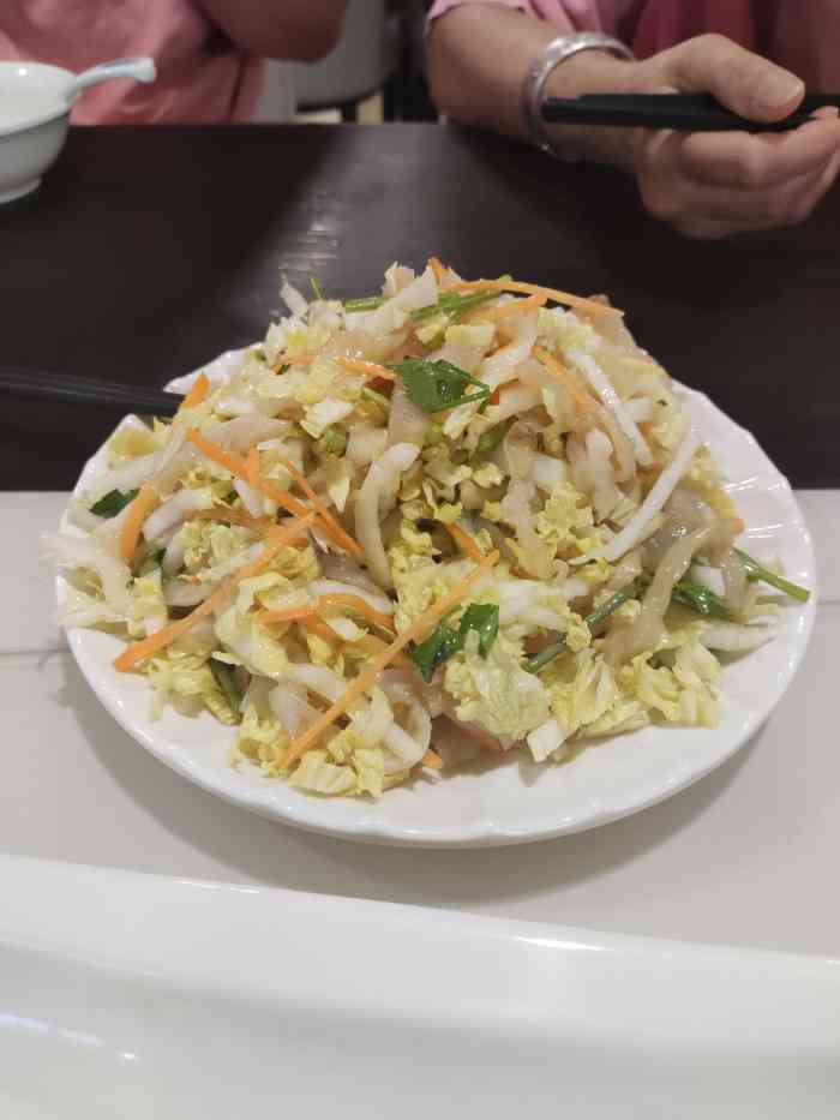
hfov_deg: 54.9
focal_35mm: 25
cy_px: 560
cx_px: 420
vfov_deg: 69.4
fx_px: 809
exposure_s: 1/50
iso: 510
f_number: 1.79
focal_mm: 4.71
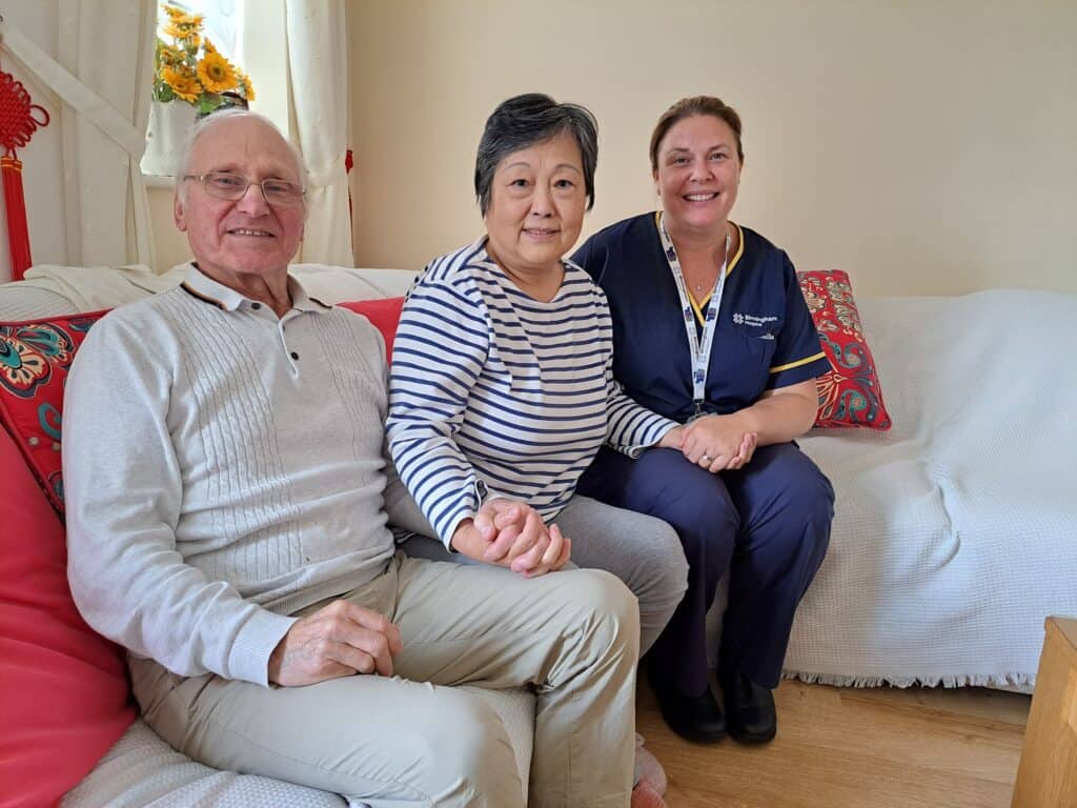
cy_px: 404
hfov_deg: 71.6
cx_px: 538
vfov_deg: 56.8
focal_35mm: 24
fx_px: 747
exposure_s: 1/50
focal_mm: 5.23
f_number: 1.8
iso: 200
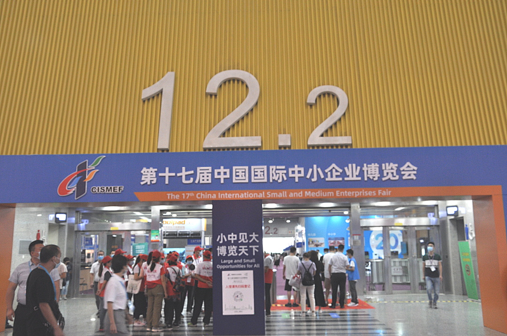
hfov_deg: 53.2
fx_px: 506
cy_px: 168
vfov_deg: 36.8
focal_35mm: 36
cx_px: 254
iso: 500
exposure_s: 1/40
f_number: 6.3
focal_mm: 24
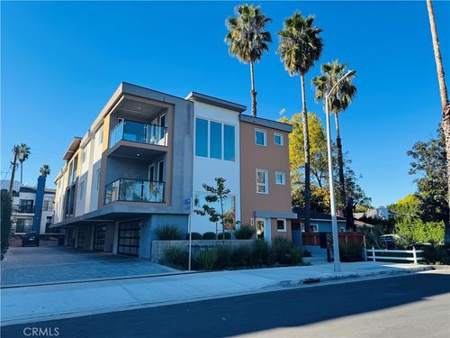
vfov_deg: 56.8
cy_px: 169
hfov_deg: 71.6
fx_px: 312
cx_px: 225
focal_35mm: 24
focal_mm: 6.76
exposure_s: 1/2252
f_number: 1.78
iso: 80
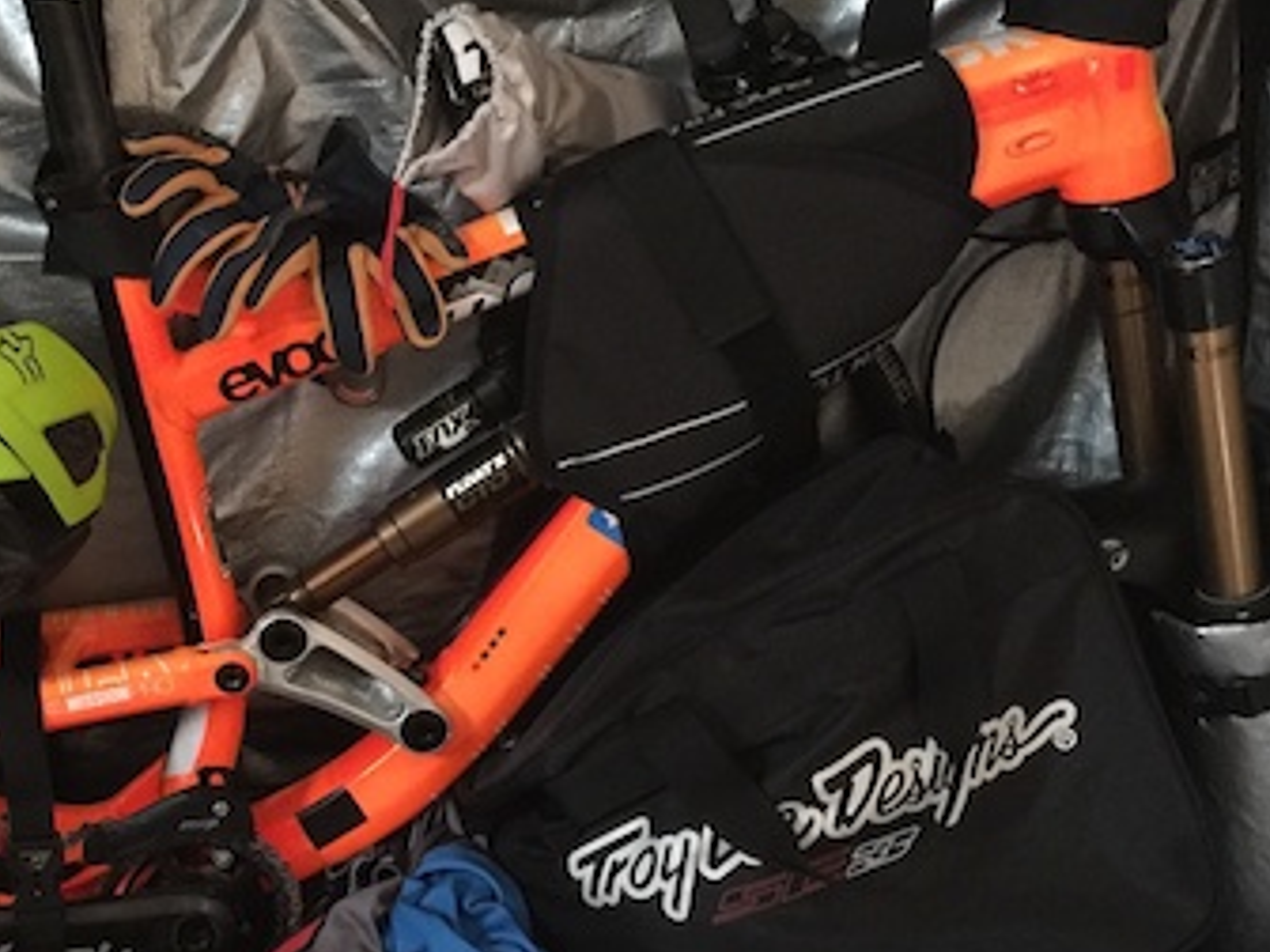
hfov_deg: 27.8
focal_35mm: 69
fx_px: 2531
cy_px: 646
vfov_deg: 21.2
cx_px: 333
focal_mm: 4.15
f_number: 2.2
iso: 160
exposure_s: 1/4
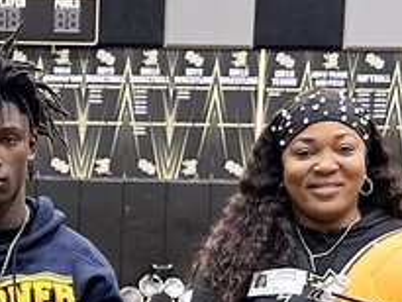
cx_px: 25
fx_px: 1394
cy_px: 453
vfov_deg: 11.8
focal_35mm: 120
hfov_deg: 16.2
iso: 320
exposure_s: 1/60
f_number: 1.78
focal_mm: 6.86
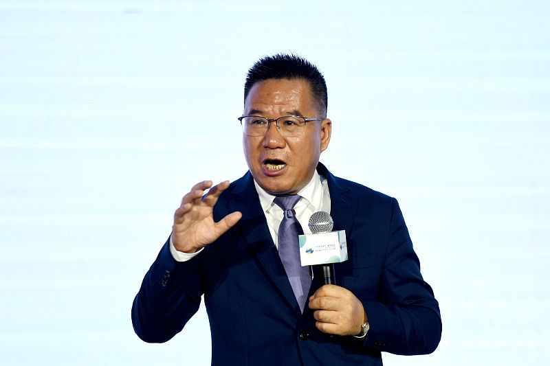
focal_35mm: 300
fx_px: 4582
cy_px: 183
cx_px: 275
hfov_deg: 6.9
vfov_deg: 4.6
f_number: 3.2
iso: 250
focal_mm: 200
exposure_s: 1/320
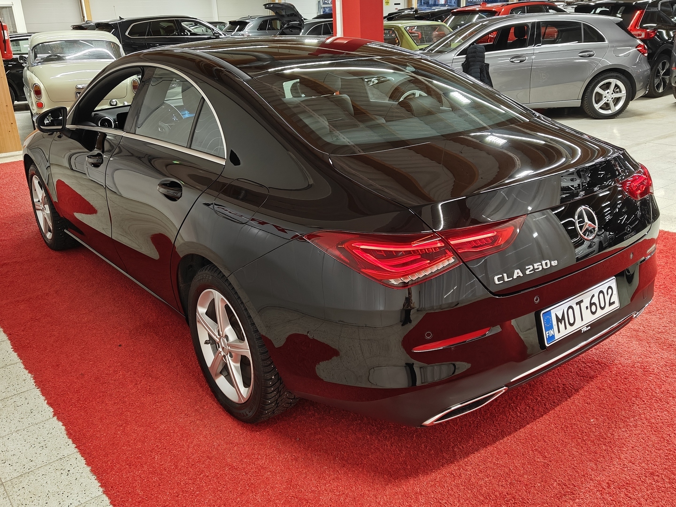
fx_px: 625
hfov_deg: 56.8
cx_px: 338
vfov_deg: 44.2
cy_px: 254
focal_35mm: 32
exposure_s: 1/60
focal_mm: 5.59
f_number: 1.8
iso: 125
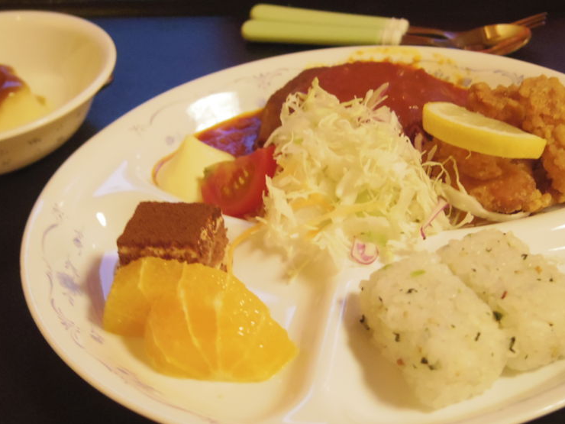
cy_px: 263
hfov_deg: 29.8
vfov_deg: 22.5
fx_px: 1061
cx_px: 288
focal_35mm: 65
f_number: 1.9
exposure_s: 1/60
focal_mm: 8.5
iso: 1000
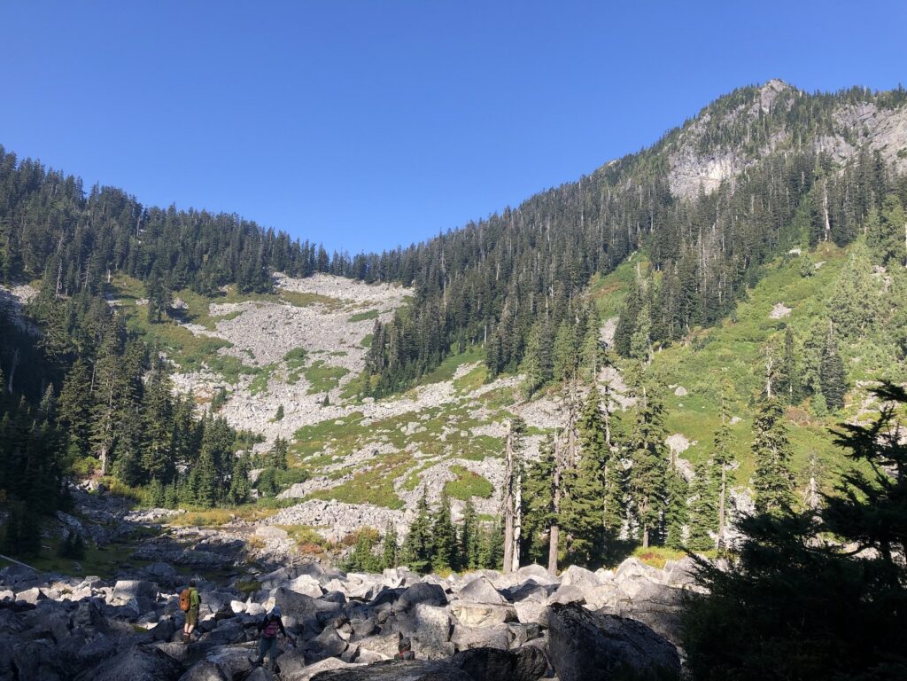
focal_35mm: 28
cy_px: 340
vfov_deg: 49.7
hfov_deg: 63.4
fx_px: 734
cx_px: 454
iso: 20
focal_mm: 3.99
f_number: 1.8
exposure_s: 1/972
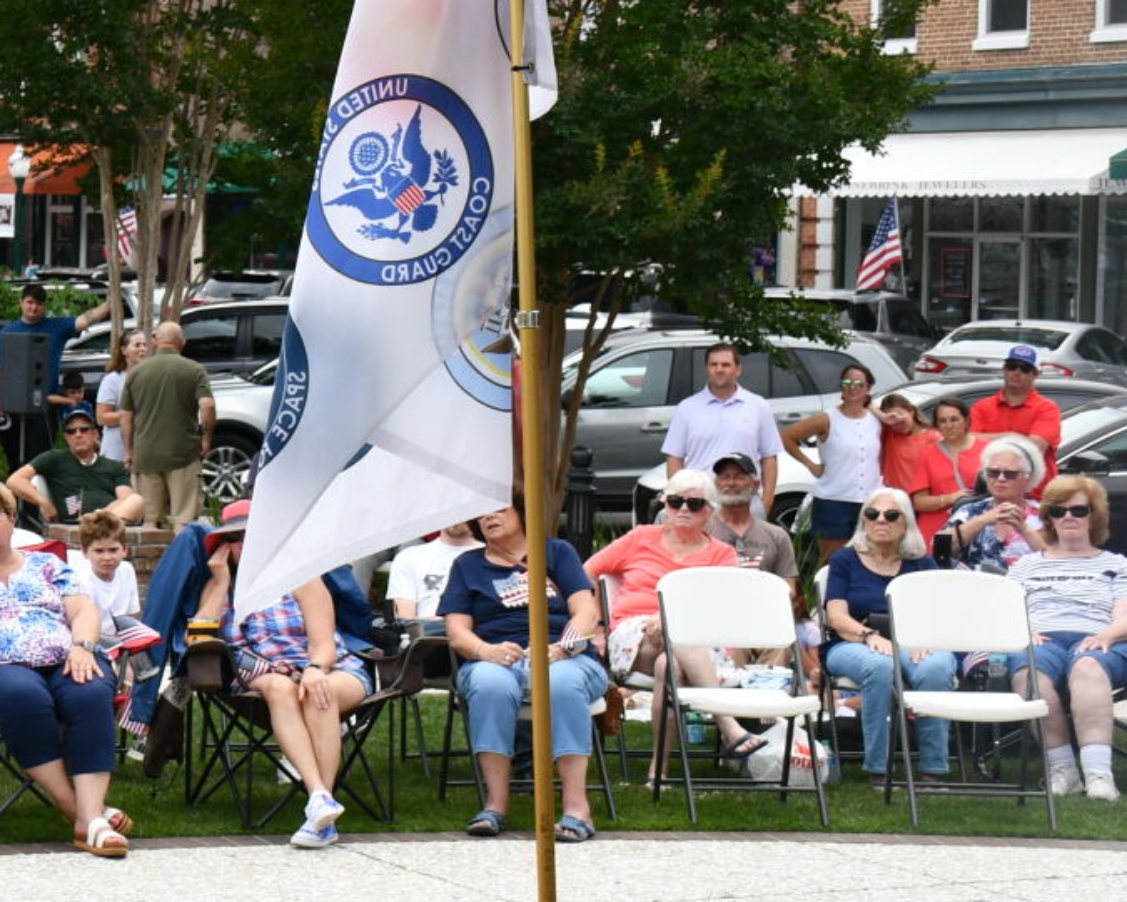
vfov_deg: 15.6
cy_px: 255
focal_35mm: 98
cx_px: -333
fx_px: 3269
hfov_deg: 18.3
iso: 110
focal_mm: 27
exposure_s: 1/250
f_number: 8
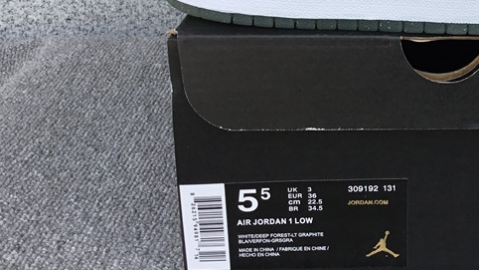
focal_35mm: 63
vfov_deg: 18.3
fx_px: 800
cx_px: 435
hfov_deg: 31.7
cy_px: -33
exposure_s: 1/301
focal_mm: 3.3
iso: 25
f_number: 2.4
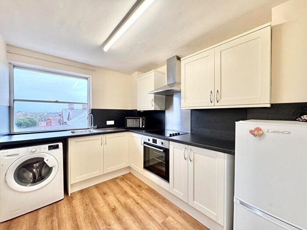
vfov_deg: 85.7
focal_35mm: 14
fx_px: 124
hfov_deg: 102.1
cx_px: 154
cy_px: 115
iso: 200
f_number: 2.2
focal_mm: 2.22
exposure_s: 1/100
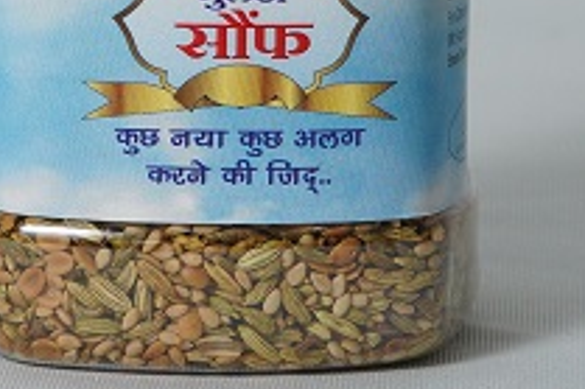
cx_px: 199
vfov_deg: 4.7
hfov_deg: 7.2
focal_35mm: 287
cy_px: -493
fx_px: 4660
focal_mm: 50
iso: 400
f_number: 7.1
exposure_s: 1/200
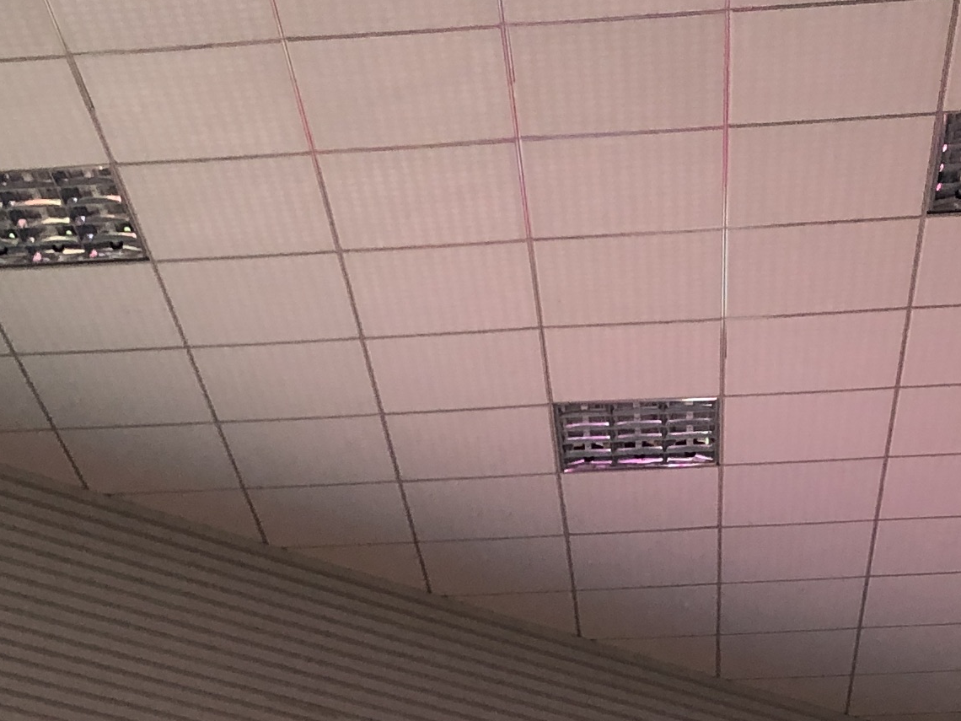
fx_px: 2748
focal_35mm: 99
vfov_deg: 14.0
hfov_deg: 19.8
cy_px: 1078
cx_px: 302
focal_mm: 4
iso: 25
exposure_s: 1/34
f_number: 1.8
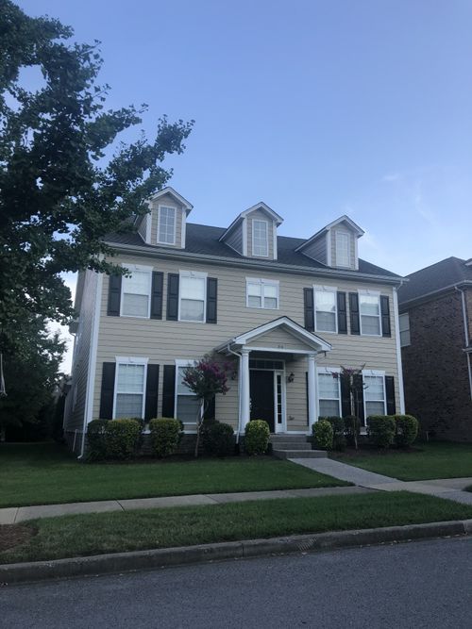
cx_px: 236
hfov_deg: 49.7
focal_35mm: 28
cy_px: 314
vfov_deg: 63.5
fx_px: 509
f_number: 1.8
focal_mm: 3.99
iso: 20
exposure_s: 1/444
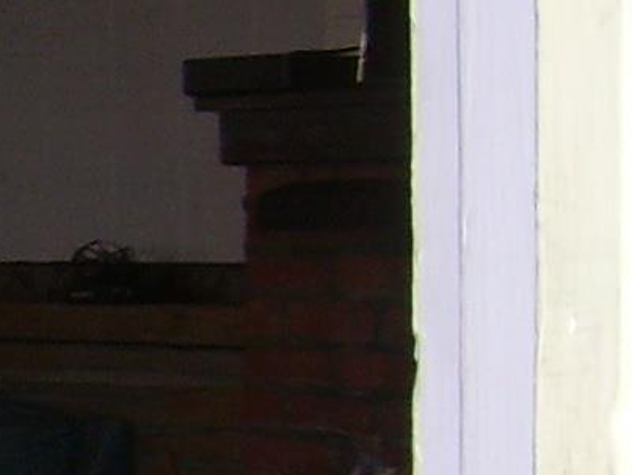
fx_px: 3911
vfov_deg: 6.9
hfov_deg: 8.2
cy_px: 583
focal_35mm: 214
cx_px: -1115
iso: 50
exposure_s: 1/60
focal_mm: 6.3
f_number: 2.8
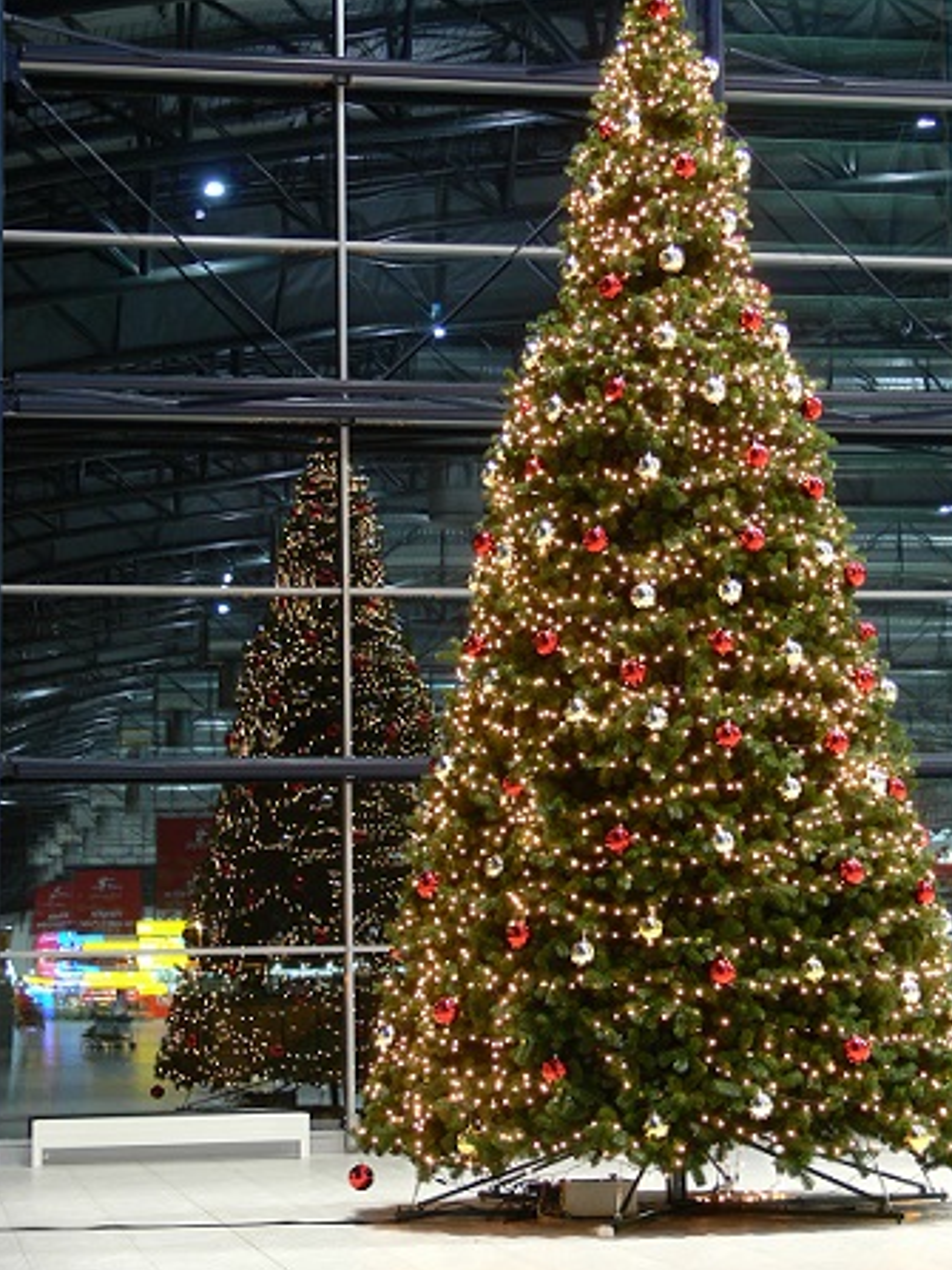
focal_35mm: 83
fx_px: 3045
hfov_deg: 17.8
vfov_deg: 23.5
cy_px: 538
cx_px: 537
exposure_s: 1/1.6
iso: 100
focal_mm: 15
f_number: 3.2
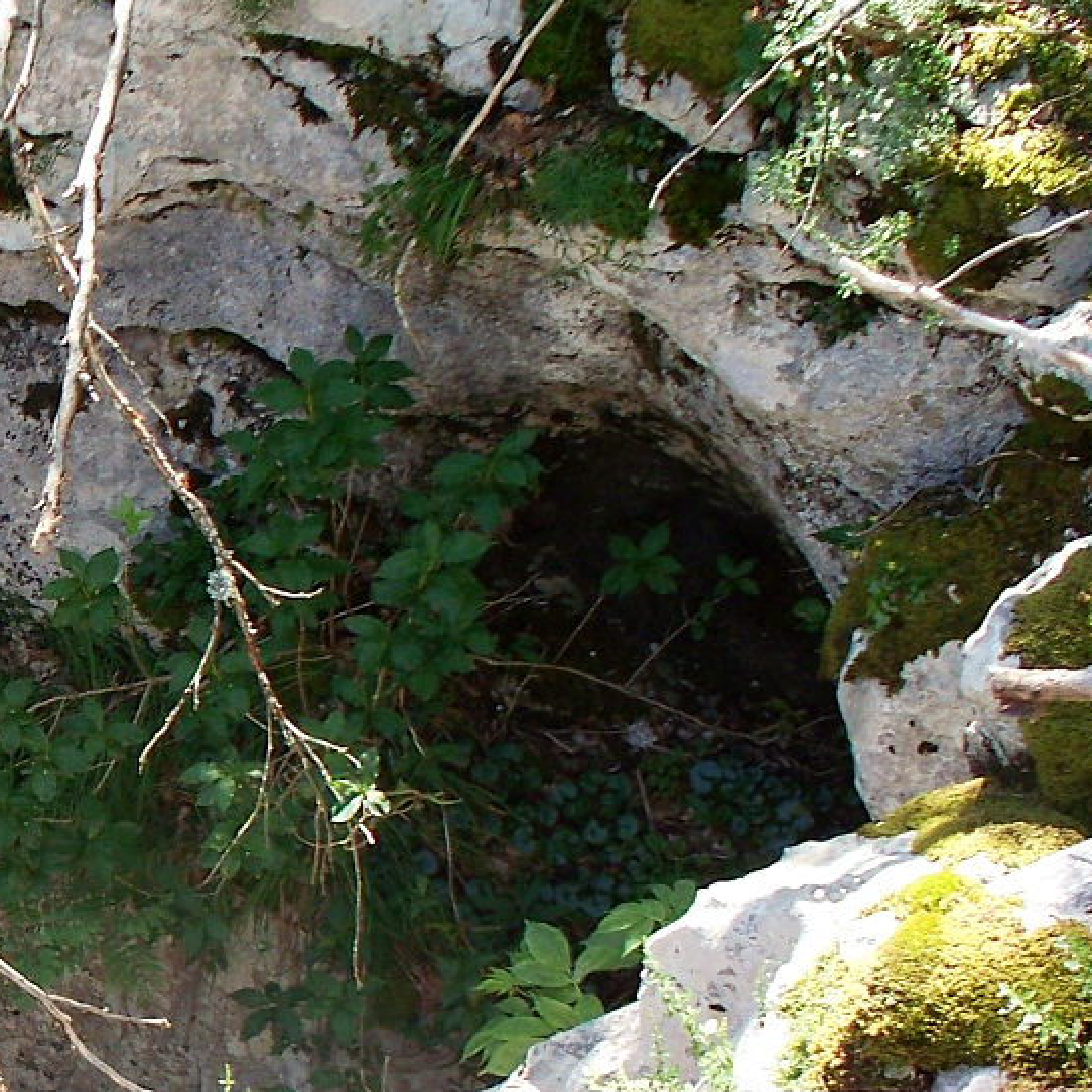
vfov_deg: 18.4
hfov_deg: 17.2
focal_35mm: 94
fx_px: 3355
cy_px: 707
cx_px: -395
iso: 64
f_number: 2.8
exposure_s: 1/160
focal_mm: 7.54
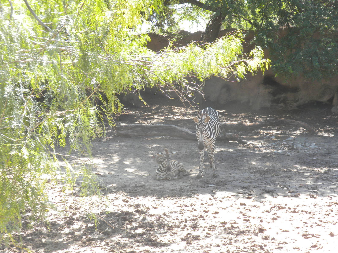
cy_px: 126
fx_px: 703
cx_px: 169
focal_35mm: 72
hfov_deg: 27.0
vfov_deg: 20.4
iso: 80
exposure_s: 1/59.2
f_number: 5
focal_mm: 12.7
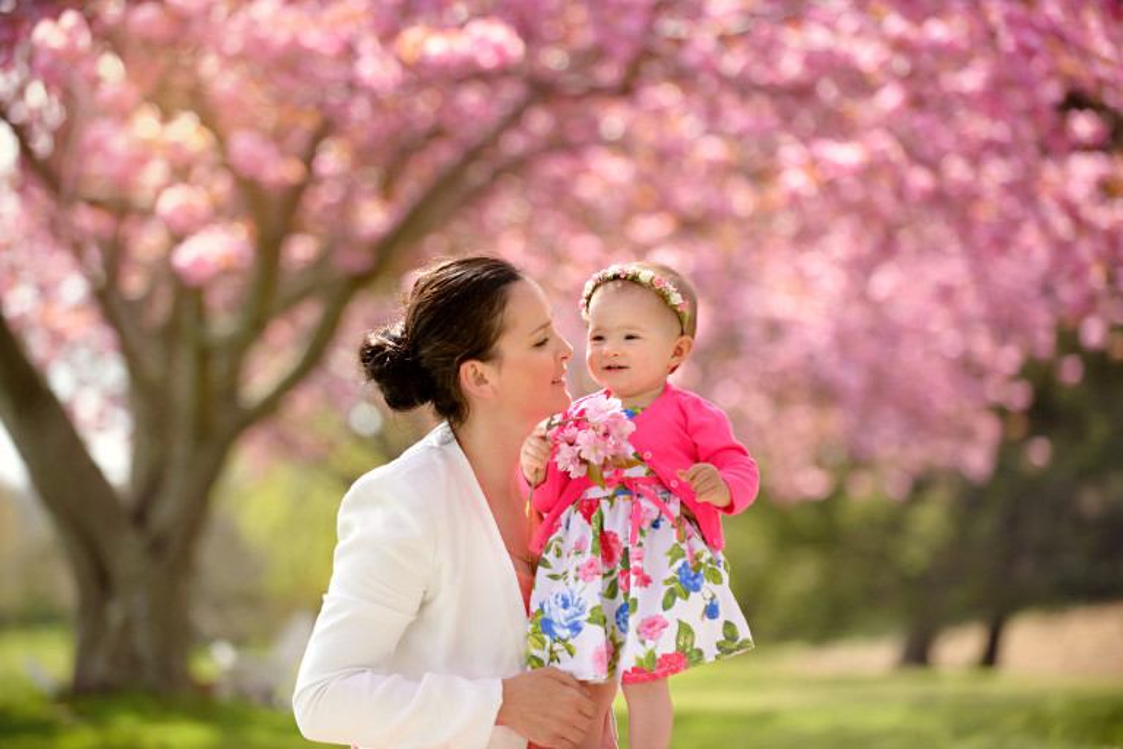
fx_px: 4211
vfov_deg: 10.2
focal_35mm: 135
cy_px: 374
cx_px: 562
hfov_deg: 15.2
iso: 200
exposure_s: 1/1250
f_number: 2.8
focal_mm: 135
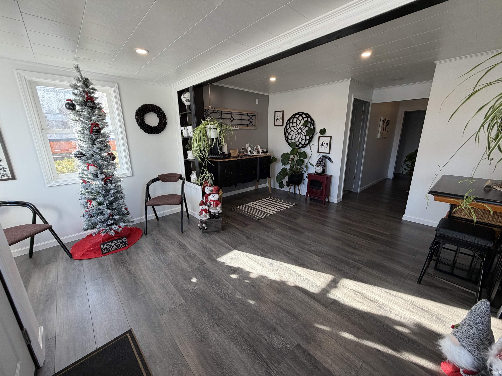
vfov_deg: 85.7
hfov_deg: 102.1
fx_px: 203
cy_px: 188
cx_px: 251
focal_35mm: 14
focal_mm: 2.22
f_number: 2.2
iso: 100
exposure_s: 1/120
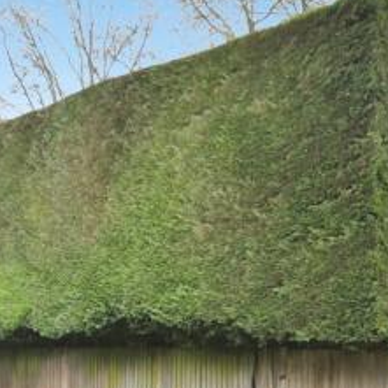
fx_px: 748
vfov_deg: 28.5
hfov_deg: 25.5
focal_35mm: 59
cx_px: -100
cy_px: 308
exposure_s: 1/60
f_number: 4
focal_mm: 10
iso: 200
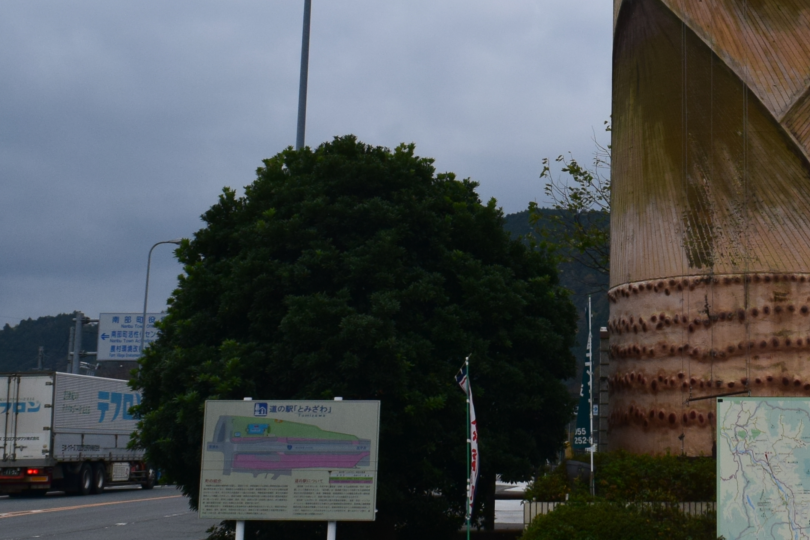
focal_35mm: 75
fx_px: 1687
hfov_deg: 26.4
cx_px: 679
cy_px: 71
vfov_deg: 17.9
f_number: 10
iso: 400
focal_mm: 18
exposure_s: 1/250
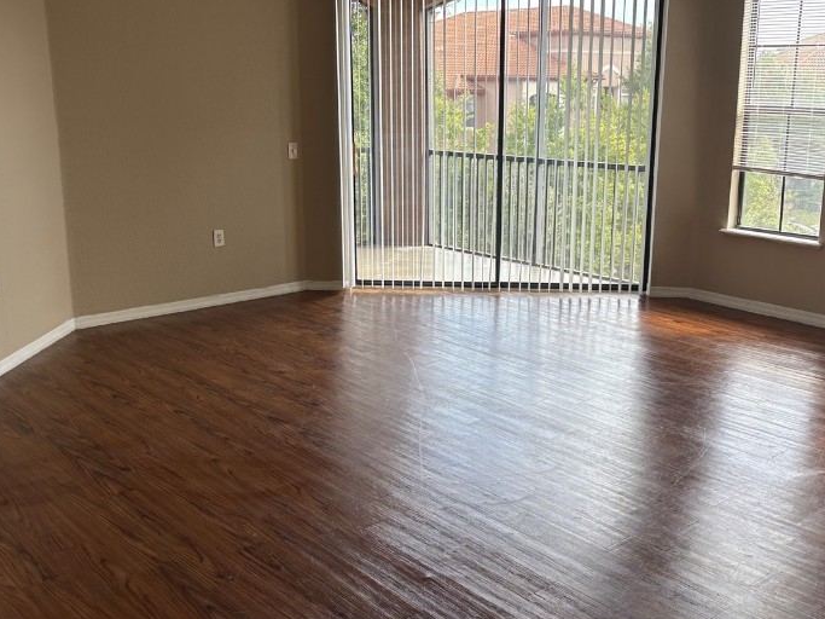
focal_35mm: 39
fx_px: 929
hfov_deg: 47.8
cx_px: 458
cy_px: 283
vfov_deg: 36.8
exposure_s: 1/150
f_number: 1.6
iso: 40
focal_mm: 5.96
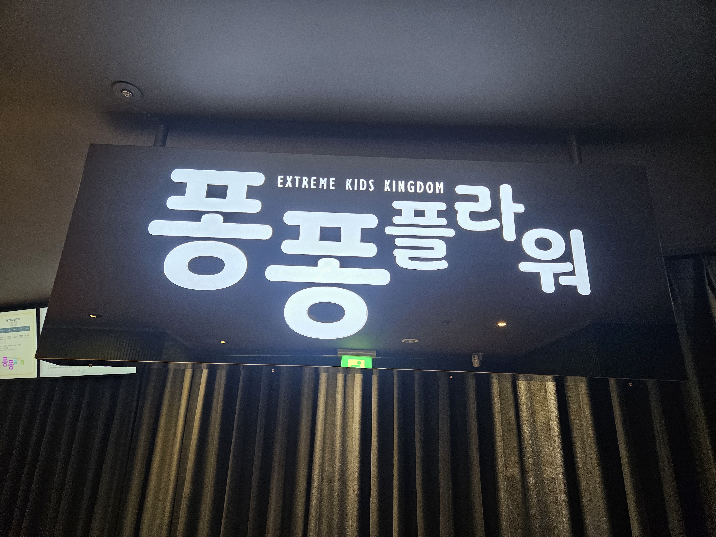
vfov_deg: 58.9
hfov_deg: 73.9
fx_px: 476
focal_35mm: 23
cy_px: 268
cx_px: 358
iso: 320
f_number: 1.8
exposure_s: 1/120
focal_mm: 5.4
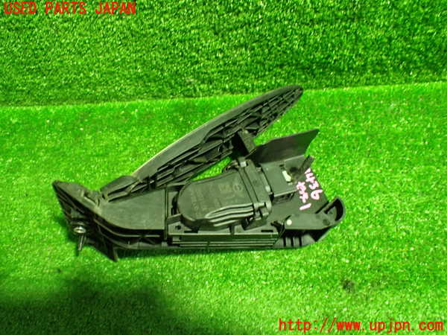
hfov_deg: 60.0
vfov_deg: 46.8
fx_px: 387
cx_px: 224
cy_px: 168
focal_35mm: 30
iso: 800
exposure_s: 1/40
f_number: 2.3
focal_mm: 5.4
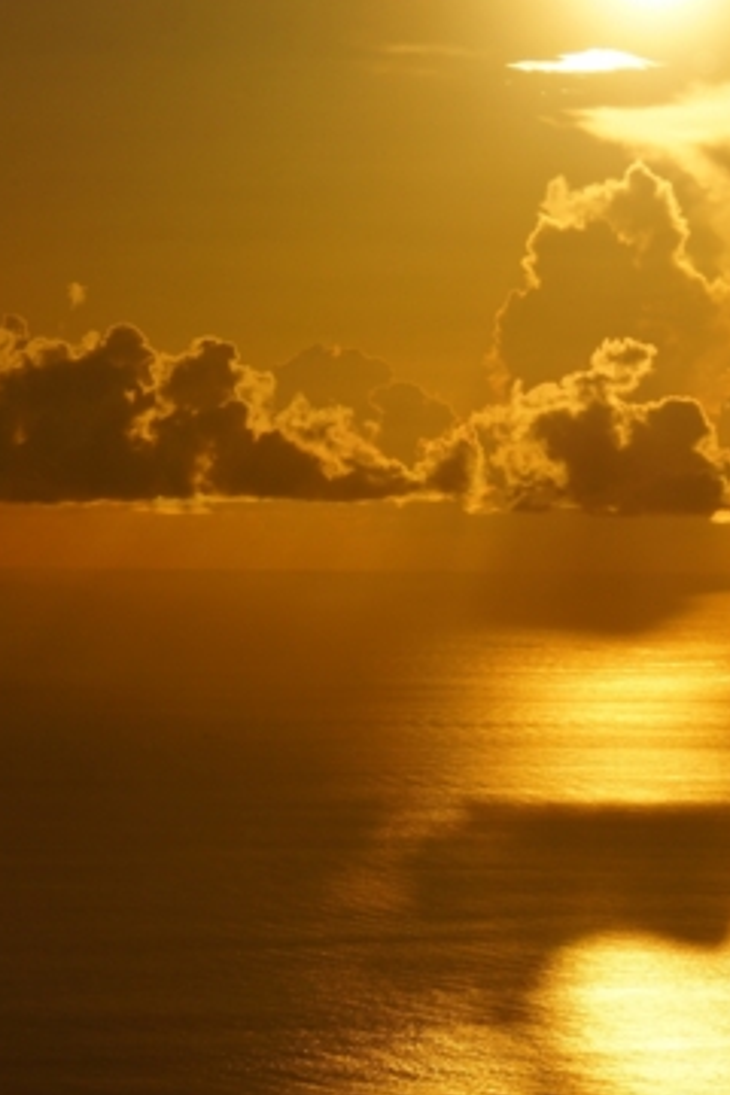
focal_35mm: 260
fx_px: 7908
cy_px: 514
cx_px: 643
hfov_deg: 5.3
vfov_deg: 7.9
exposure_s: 1/1000
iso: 100
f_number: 14
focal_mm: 78
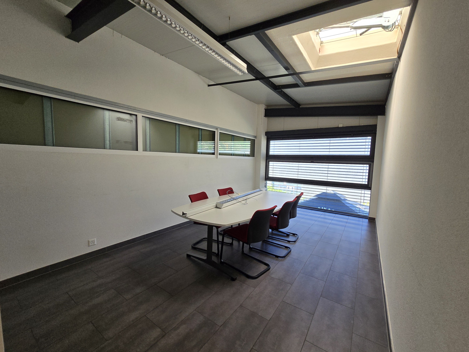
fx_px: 176
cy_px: 176
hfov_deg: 106.2
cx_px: 234
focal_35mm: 13
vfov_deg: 89.9
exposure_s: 1/100
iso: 64
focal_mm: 2.2
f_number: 2.2
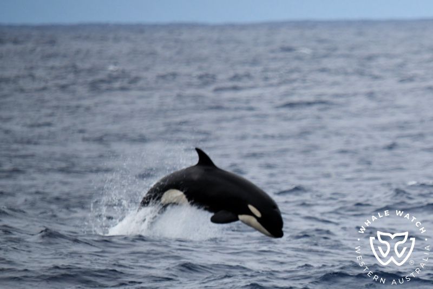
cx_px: 216
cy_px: 144
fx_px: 5772
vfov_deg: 2.9
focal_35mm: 480
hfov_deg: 4.3
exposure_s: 1/8000
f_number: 6.3
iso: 900
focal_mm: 480
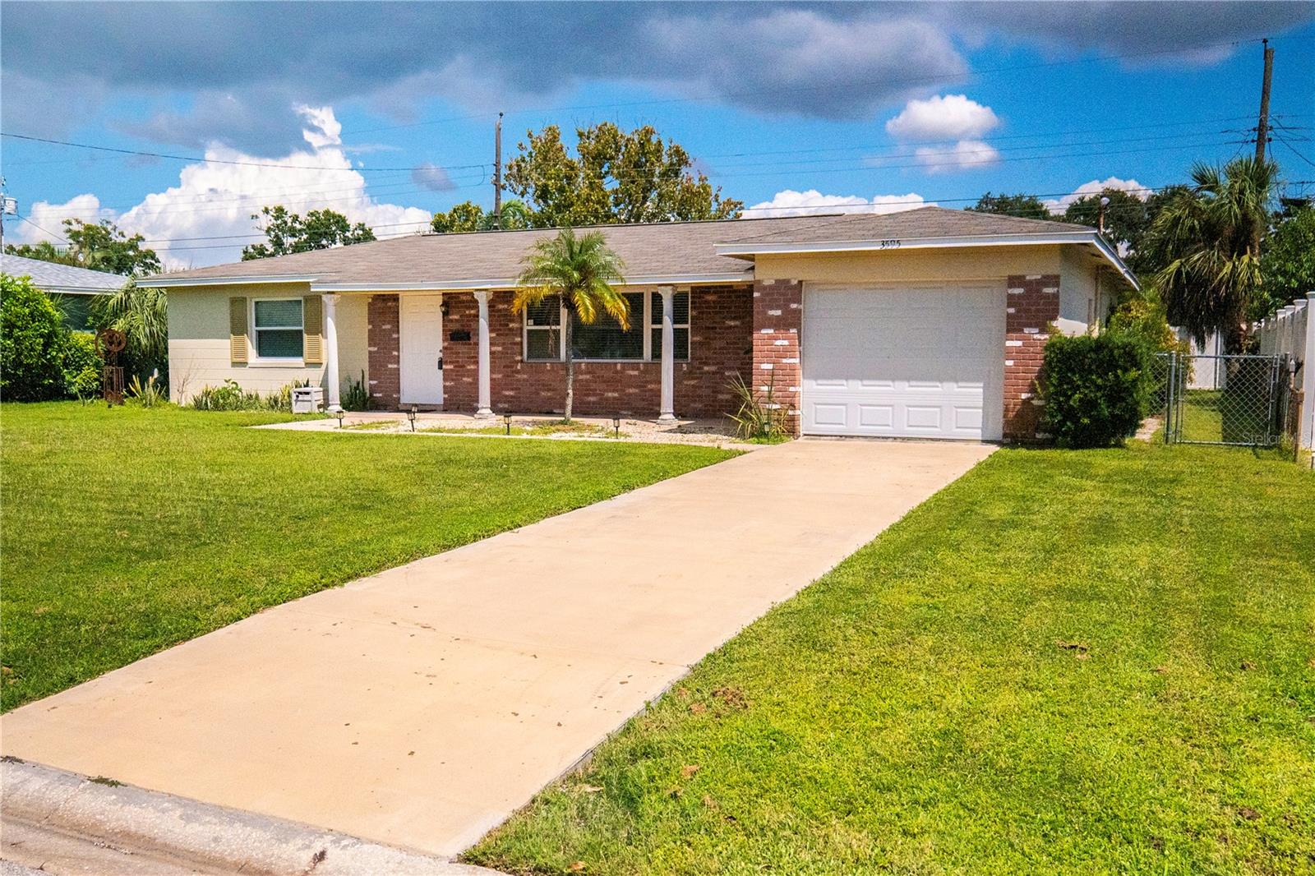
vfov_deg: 61.9
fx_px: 730
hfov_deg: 84.0
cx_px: 658
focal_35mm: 20
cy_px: 438
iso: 640
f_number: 3.5
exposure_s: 1/2500
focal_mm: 20
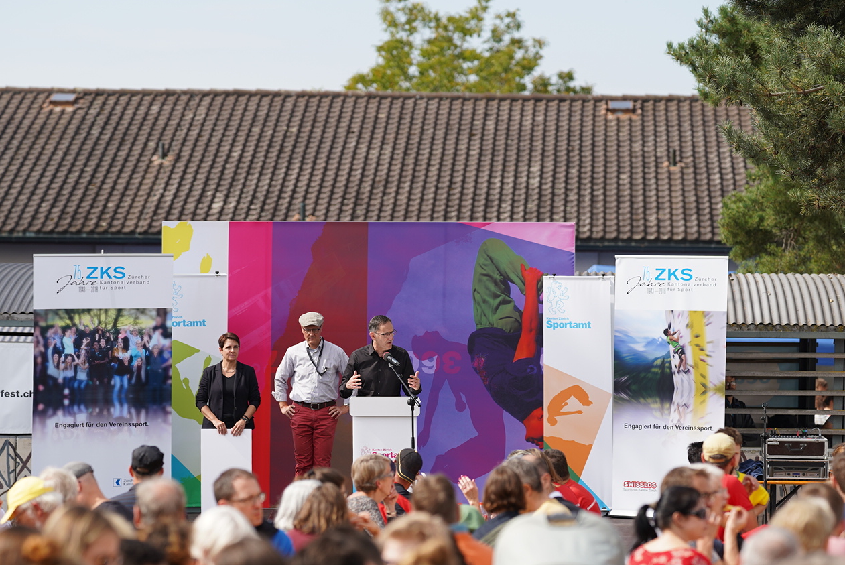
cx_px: 375
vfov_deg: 7.9
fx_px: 4064
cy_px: 359
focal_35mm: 173
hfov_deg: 11.9
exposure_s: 1/1250
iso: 100
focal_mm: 135
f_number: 2.8
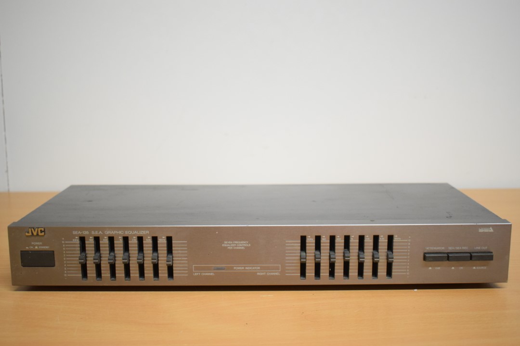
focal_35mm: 44
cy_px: 173
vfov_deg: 30.8
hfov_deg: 45.0
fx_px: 628
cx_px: 260
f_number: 4.2
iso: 1600
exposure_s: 1/125
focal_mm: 29
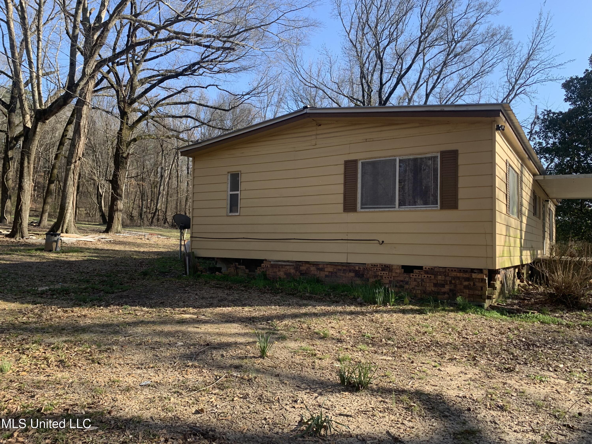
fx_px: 445
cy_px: 222
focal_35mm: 26
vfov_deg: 53.1
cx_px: 296
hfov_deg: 67.3
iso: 25
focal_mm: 4.25
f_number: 1.8
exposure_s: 1/664
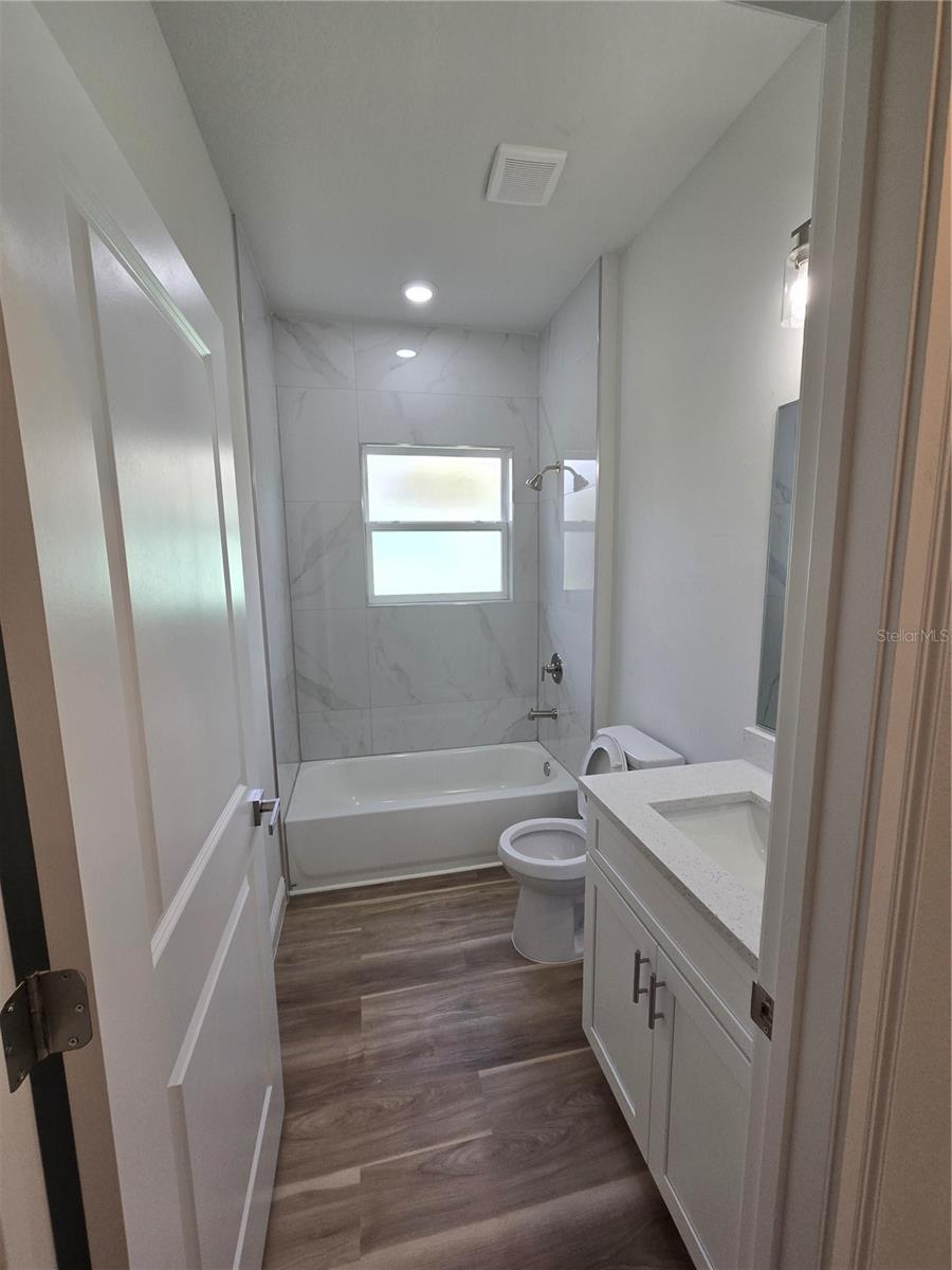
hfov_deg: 89.9
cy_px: 635
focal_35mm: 13
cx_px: 476
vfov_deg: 106.2
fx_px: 477
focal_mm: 2.2
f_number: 2.2
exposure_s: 1/120
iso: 64
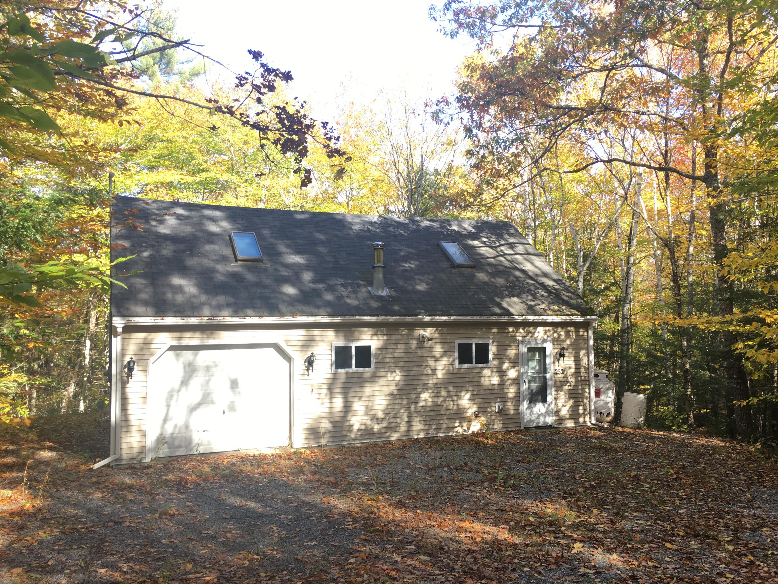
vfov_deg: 48.2
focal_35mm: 29
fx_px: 652
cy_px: 292
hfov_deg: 61.7
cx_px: 389
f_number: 2.2
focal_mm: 4.15
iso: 25
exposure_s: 1/146
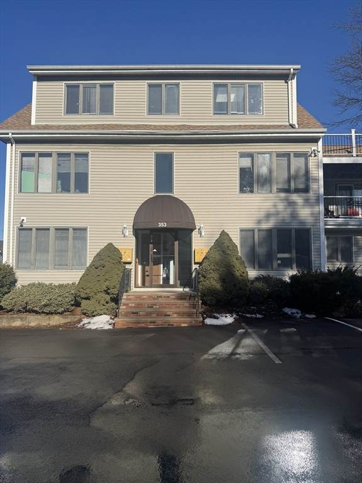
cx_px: 181
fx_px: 335
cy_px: 242
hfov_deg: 56.8
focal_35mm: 24
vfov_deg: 71.6
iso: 80
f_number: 1.78
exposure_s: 1/7092
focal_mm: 6.76
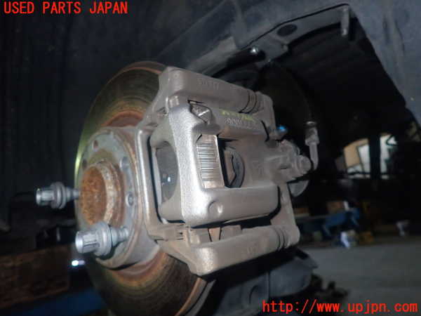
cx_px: 210
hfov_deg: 69.4
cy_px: 158
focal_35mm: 25
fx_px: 304
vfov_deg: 54.9
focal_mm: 4.5
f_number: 5.6
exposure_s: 1/30
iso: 500
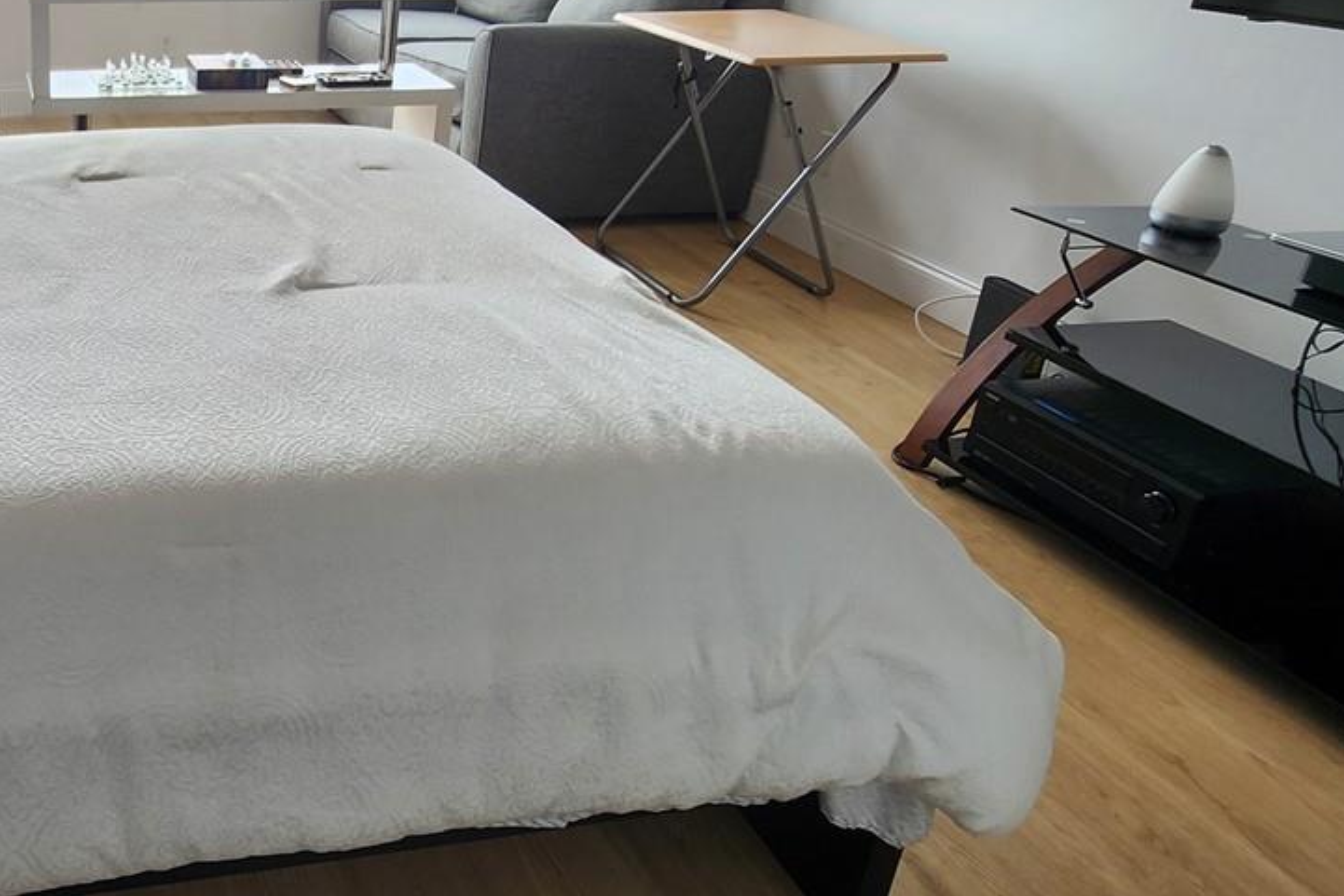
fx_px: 1120
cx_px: 145
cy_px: 257
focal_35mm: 30
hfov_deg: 54.3
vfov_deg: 42.7
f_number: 2.2
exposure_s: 1/60
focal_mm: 1.74
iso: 40
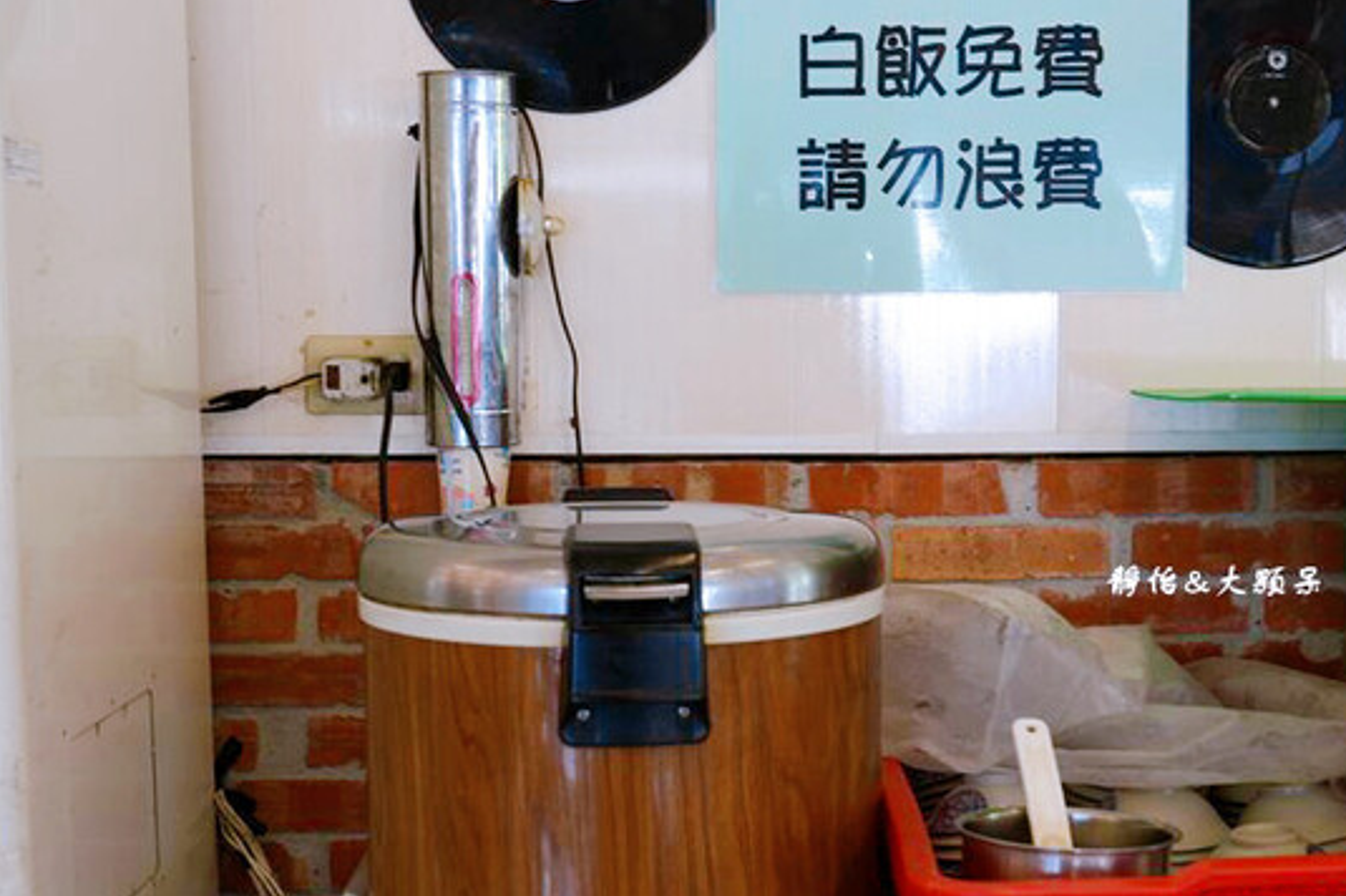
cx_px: 843
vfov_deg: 25.0
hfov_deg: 36.7
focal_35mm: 54
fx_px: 2018
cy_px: 491
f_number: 4.5
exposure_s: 1/60
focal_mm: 34
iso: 320
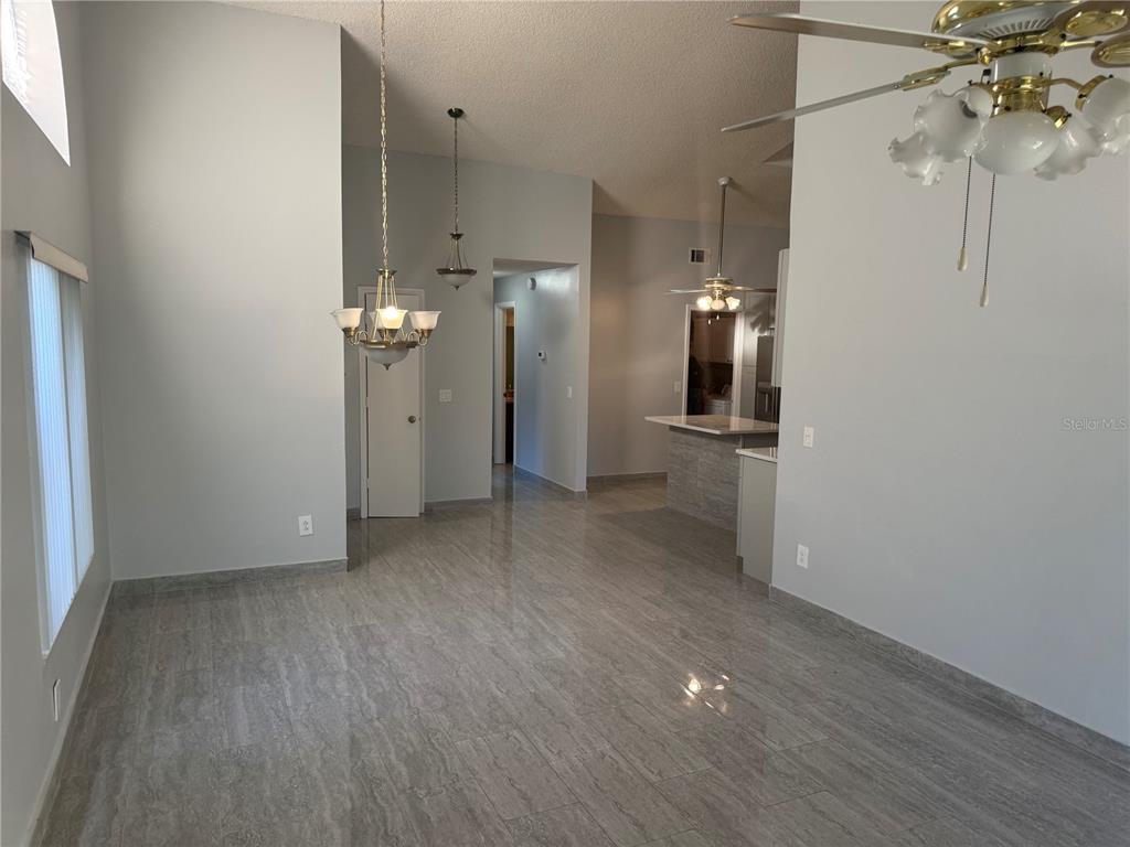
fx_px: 783
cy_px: 424
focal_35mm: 24
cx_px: 565
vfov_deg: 56.8
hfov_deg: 71.6
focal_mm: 6.76
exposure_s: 1/120
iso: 125
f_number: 1.78
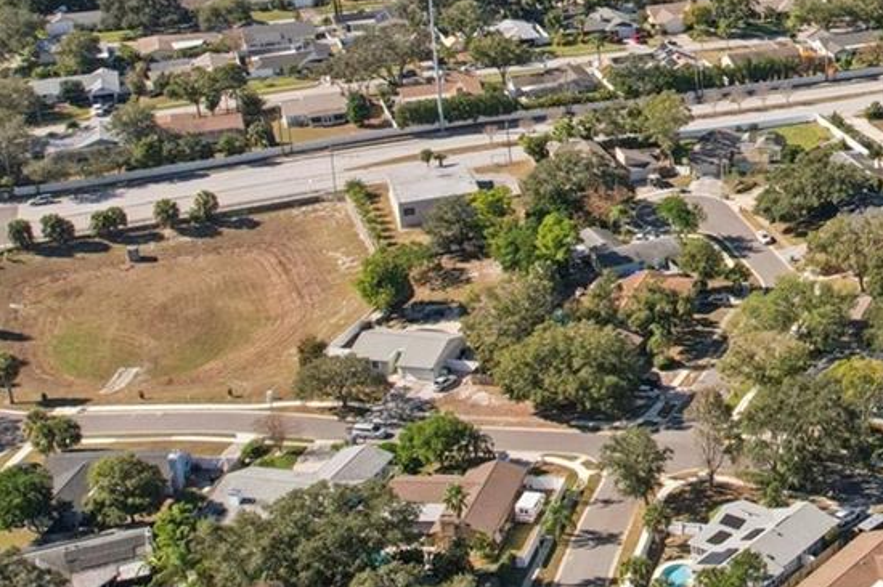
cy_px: 85
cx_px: 1024
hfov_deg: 28.0
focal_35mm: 64
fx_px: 1569
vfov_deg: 20.9
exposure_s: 1/1250
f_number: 2.8
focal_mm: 8.4
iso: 400
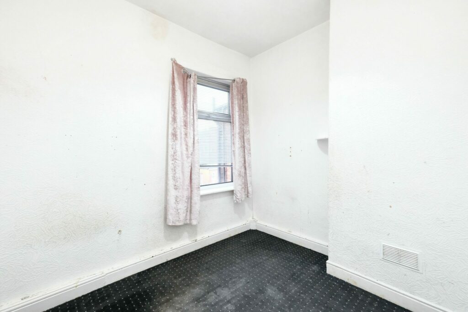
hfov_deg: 100.4
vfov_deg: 77.3
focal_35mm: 15
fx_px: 195
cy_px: 156
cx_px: 234
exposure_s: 1/40
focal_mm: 10
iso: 4000
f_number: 5.6
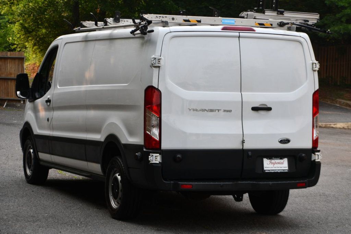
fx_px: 1092
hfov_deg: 18.3
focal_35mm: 112
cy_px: 117
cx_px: 176
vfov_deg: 12.2
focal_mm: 75
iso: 200
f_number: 5.6
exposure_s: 1/250
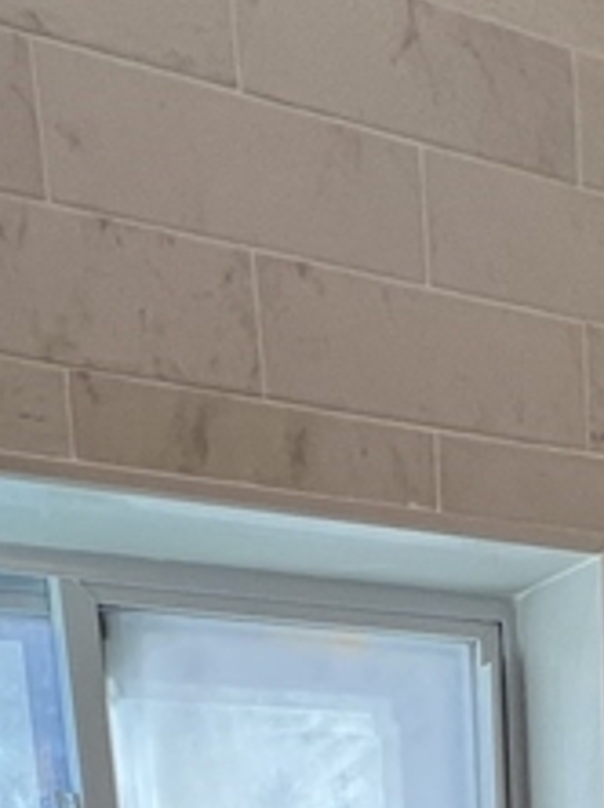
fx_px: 1399
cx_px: 531
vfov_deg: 22.5
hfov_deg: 23.8
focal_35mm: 60
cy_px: 1372
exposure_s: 1/120
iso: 64
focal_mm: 1.57
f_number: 1.8
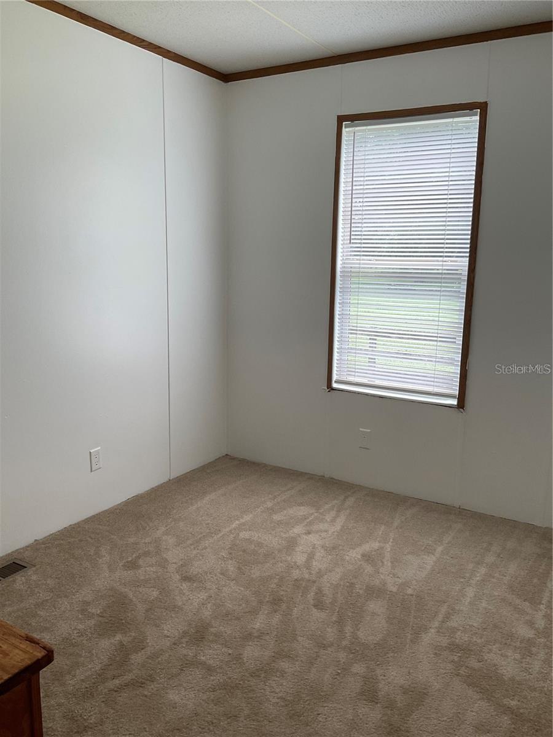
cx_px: 276
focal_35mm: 29
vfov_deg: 61.7
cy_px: 368
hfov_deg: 48.2
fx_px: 618
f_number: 1.8
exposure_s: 1/120
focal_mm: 3
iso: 50
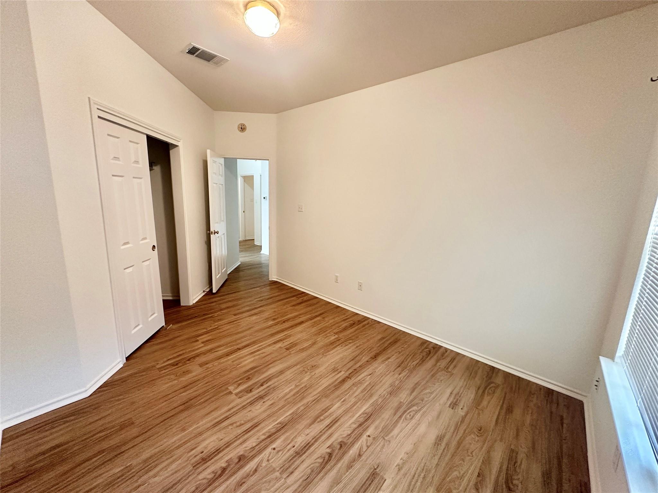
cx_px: 329
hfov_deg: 102.1
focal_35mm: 14
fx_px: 266
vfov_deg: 85.7
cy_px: 246
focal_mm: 2.22
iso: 250
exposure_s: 1/60
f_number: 2.2
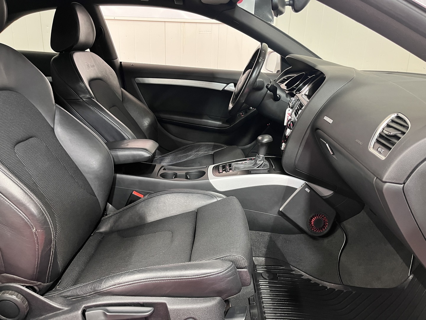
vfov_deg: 53.1
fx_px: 320
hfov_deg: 67.3
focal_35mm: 26
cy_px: 160
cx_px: 213
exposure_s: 1/33
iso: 400
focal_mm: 5.1
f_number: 1.6
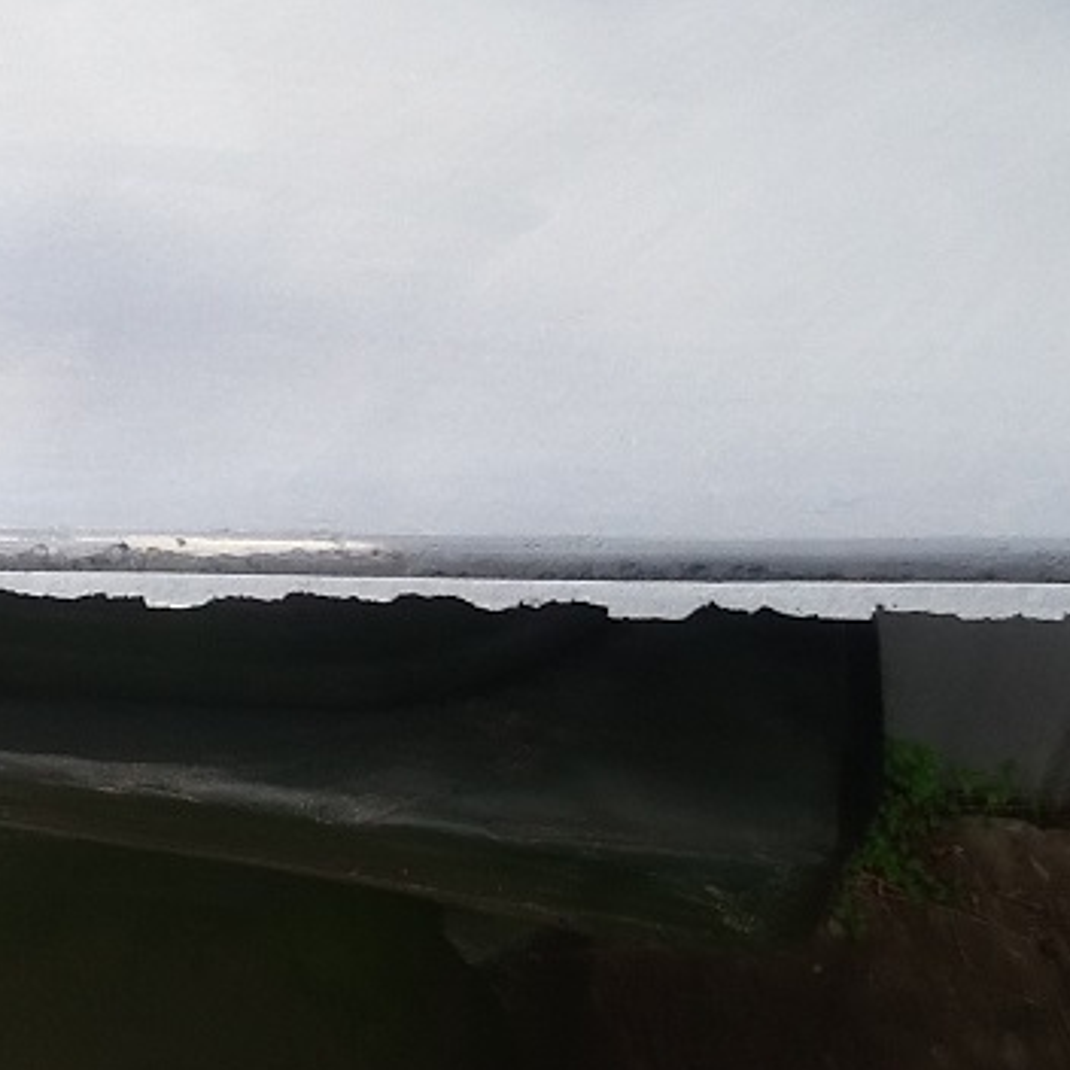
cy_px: 538
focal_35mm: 53
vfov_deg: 32.2
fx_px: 1853
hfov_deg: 32.1
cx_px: 413
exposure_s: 1/955
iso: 40
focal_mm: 2.03
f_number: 2.4
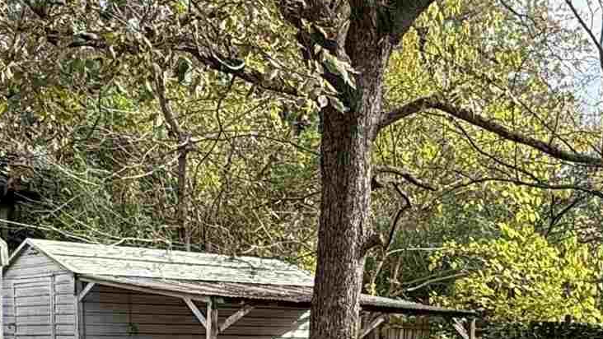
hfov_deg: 32.6
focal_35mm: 64
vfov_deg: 17.2
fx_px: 1023
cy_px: 494
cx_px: 390
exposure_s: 1/442
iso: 50
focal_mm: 2.22
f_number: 2.2
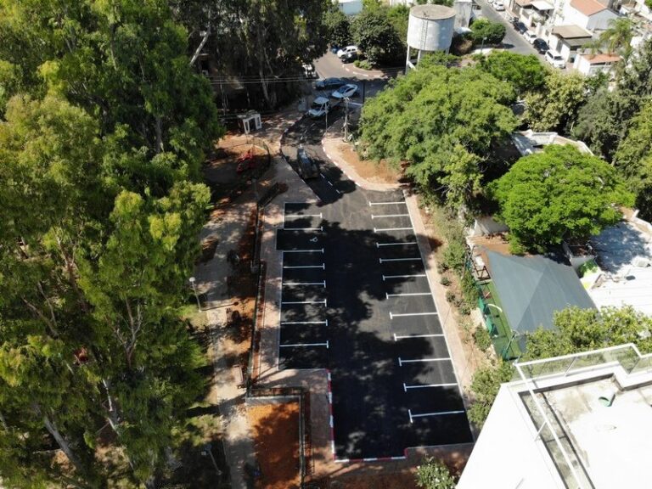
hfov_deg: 71.6
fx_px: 452
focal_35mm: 24
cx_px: 326
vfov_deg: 56.8
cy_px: 244
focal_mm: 4.5
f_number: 2.8
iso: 100
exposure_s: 1/668
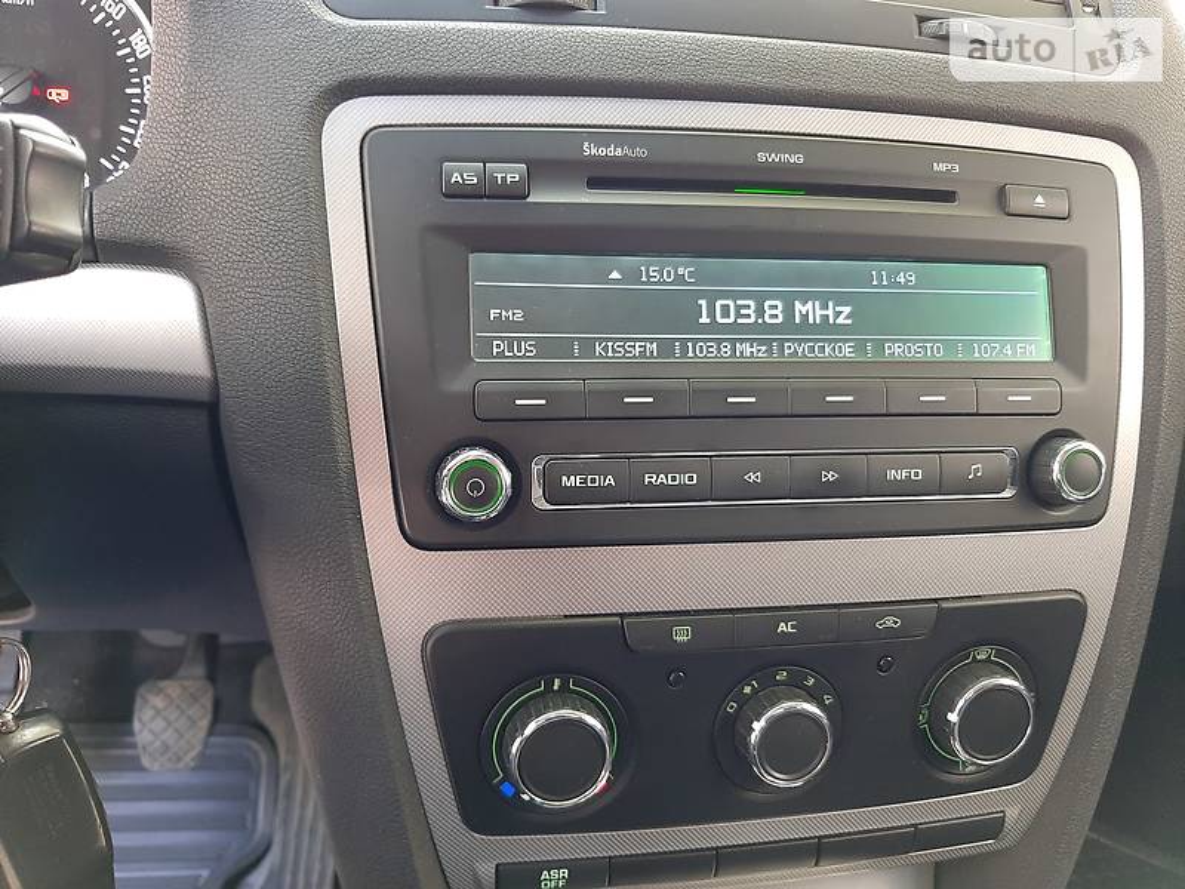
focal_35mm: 26
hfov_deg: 67.3
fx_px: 890
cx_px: 592
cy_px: 444
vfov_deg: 53.1
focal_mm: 3.9
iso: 200
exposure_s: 1/25
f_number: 1.7
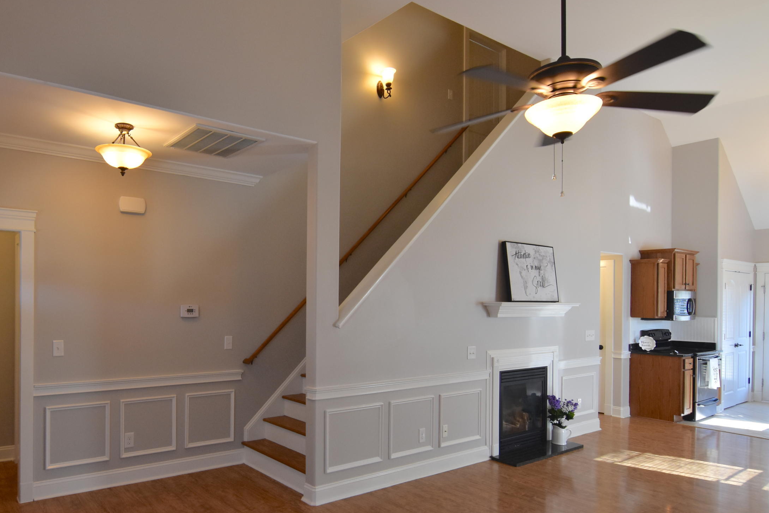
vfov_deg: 55.4
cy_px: 303
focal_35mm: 23
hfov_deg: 74.9
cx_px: 270
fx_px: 485
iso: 800
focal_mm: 11
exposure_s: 1/100
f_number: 5
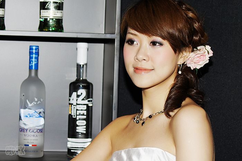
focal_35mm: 112
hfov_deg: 18.2
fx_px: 755
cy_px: 80
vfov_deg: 12.1
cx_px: 121
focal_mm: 75
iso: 200
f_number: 5.6
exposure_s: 1/125
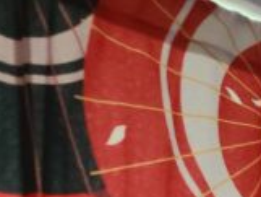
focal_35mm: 129
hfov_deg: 12.8
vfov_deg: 10.0
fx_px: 973
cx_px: 564
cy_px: 487
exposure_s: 1/40
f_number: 1.8
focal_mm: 5.4
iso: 320
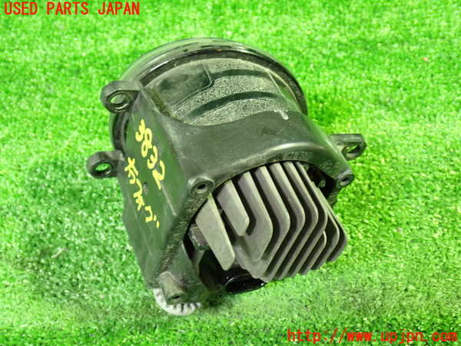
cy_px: 173
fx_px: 546
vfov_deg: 35.1
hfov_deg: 45.8
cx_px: 230
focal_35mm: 41
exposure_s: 1/13
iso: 800
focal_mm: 7.31
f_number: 2.8
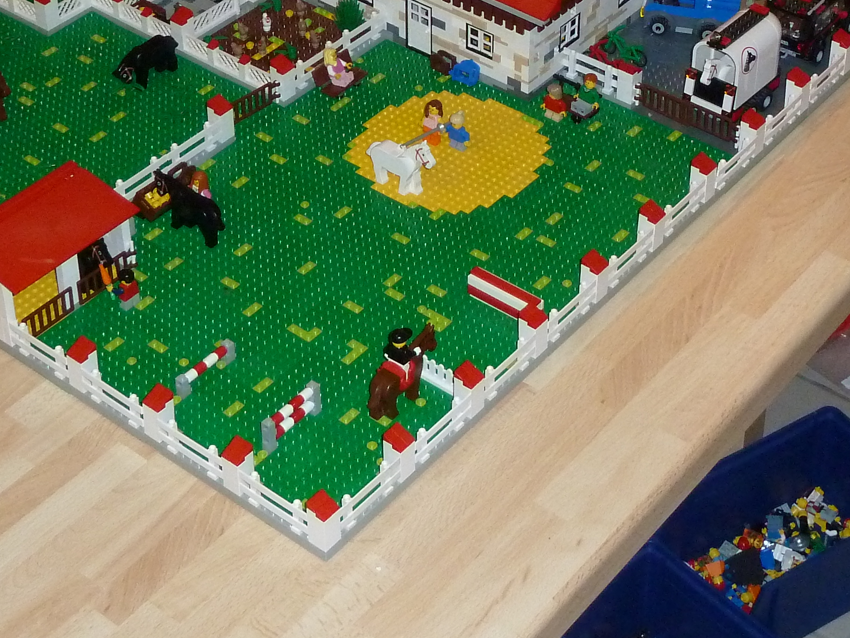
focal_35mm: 77
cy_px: 12
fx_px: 1891
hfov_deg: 25.3
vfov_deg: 18.7
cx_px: 426
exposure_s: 1/30
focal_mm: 5.7
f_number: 3.5
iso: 320
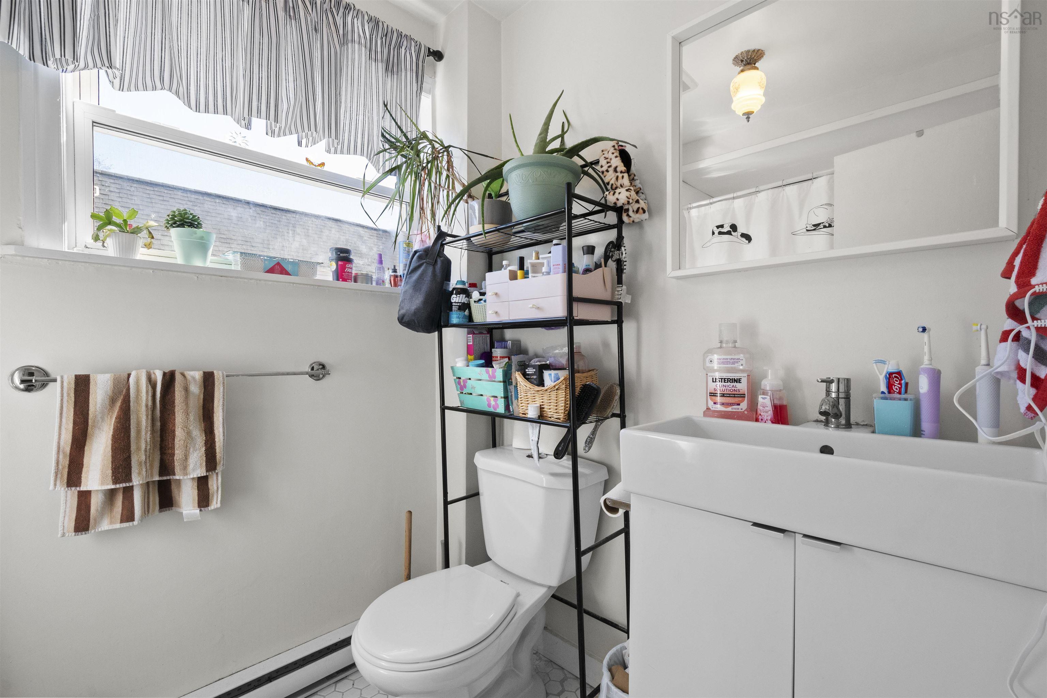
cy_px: 349
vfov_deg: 77.3
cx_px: 524
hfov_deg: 100.4
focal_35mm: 15
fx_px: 436
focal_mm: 10
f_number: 10
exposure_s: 1/30
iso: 400
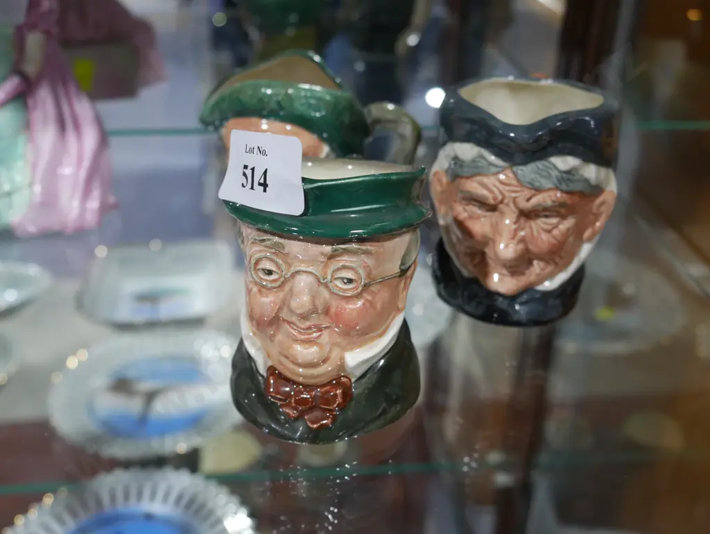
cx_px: 355
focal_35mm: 40
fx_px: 821
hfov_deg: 46.8
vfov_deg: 36.0
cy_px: 267
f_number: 4.4
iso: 640
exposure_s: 1/60
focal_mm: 20
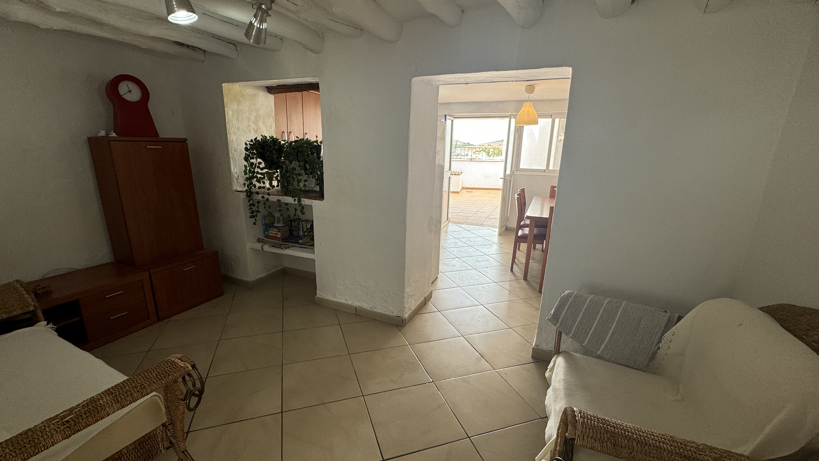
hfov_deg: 99.4
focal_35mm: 16
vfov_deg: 67.1
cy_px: 237
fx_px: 347
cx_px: 400
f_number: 2.2
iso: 64
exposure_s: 1/100
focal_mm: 2.22
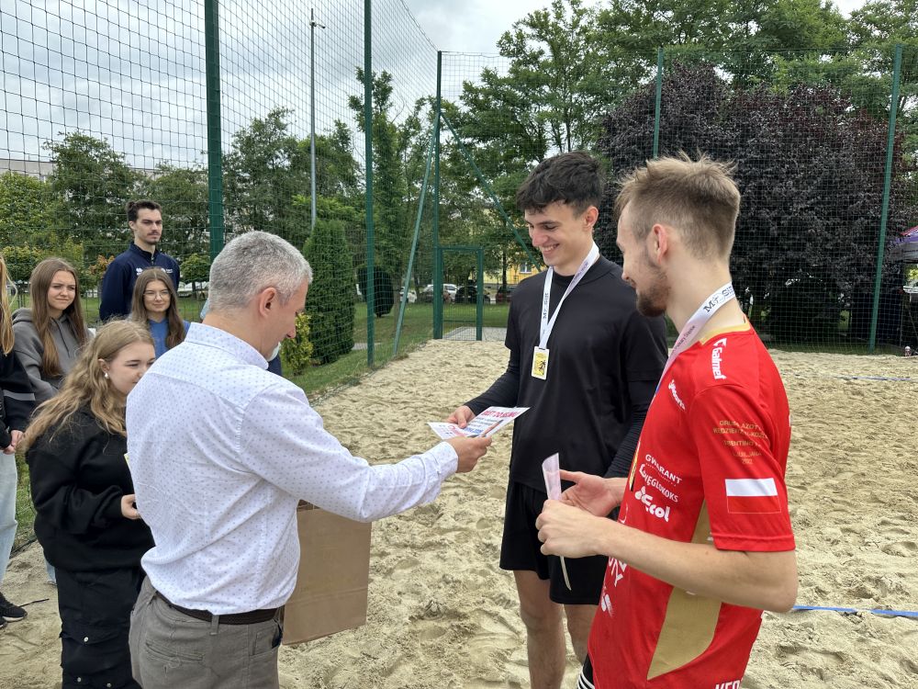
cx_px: 459
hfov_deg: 71.6
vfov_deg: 56.8
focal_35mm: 24
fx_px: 636
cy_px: 344
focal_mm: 6.86
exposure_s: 1/2410
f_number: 1.78
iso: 80
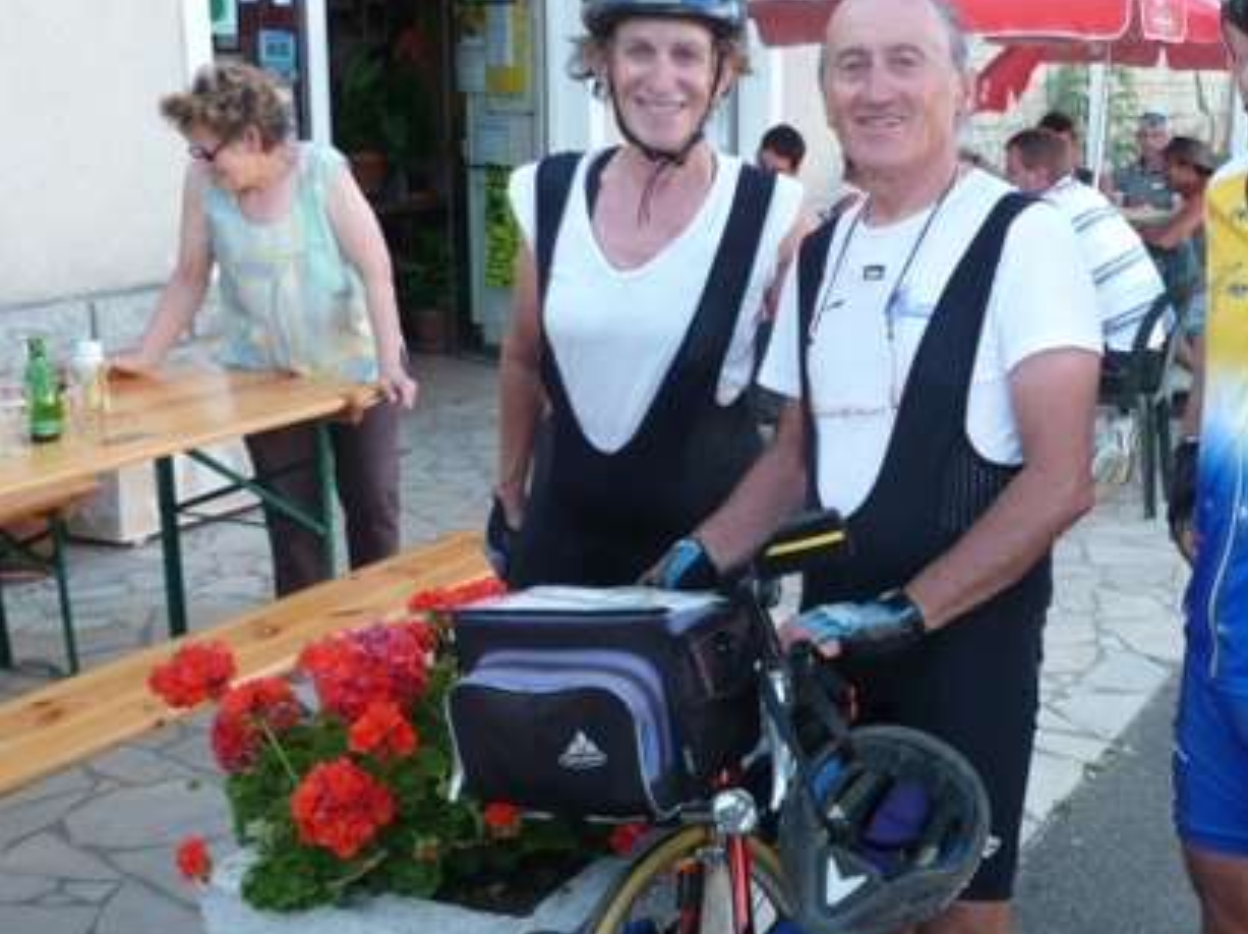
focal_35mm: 47
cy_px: 534
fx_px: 1693
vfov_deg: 30.8
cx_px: 912
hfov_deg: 39.5
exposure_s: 1/125
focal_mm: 5.7
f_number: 3
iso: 100
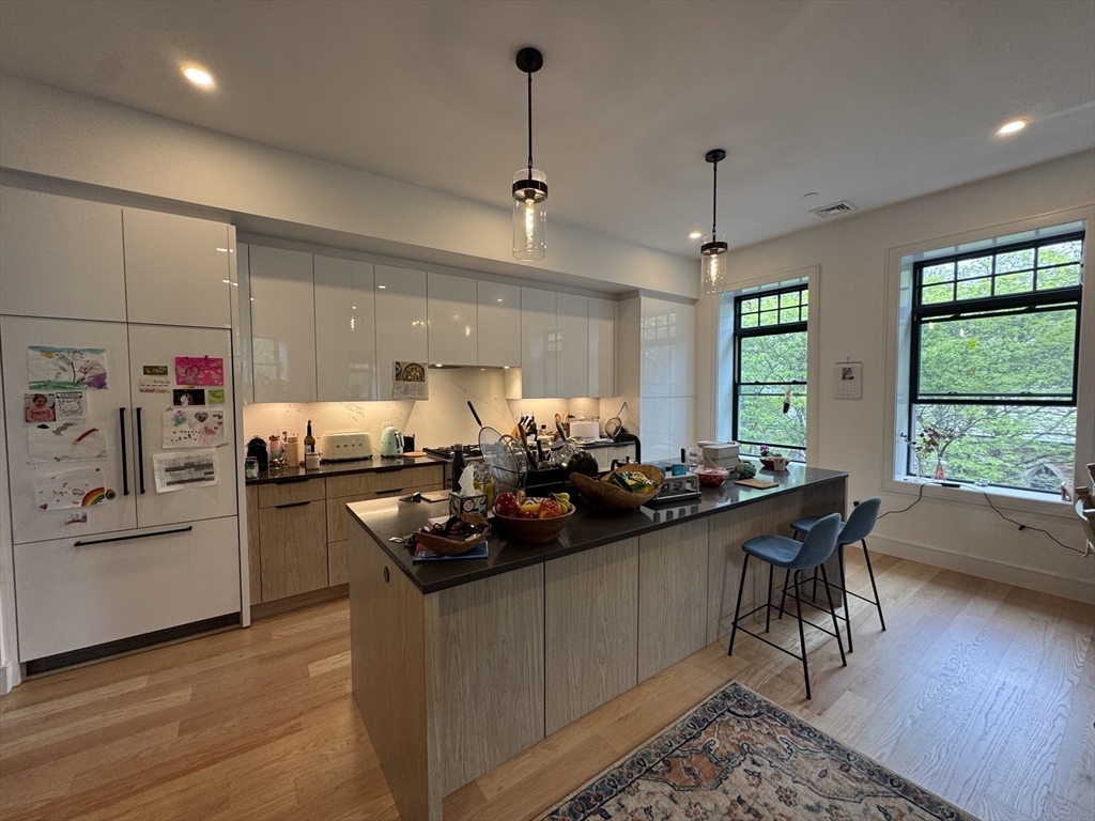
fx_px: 443
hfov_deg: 102.1
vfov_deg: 85.7
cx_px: 548
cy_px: 410
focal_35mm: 14
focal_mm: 2.22
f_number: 2.2
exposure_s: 1/120
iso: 160
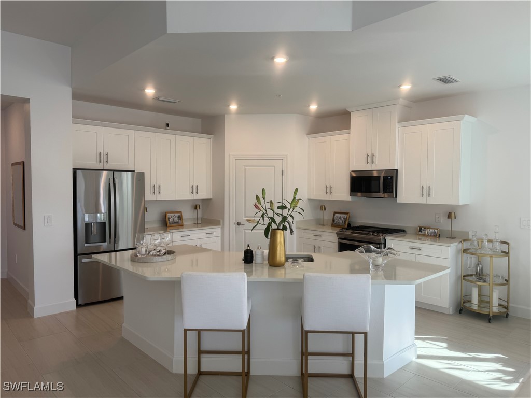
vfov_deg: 56.8
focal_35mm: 24
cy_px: 199
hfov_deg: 71.6
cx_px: 266
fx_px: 368
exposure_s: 1/189
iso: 64
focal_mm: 6.76
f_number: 1.78
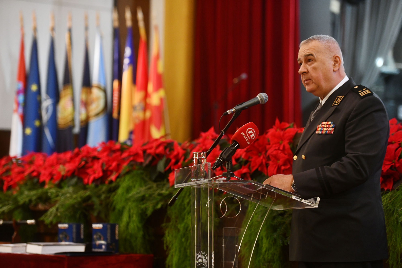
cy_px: 134
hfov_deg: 20.8
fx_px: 1094
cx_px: 201
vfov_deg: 14.0
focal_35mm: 98
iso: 2000
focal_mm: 98
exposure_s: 1/100
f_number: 2.8
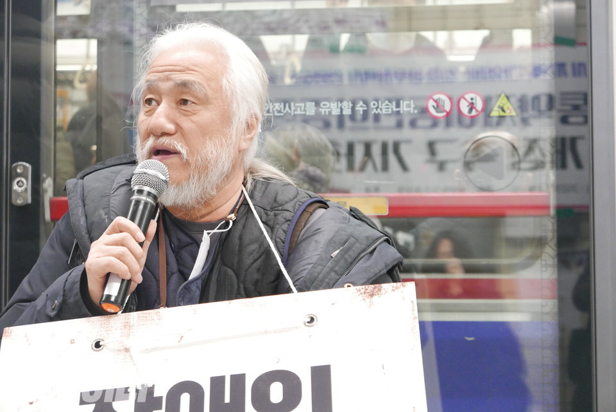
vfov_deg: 18.2
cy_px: 206
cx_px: 308
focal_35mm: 75
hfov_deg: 27.0
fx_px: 1284
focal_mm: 34
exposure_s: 1/60
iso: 1600
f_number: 2.8
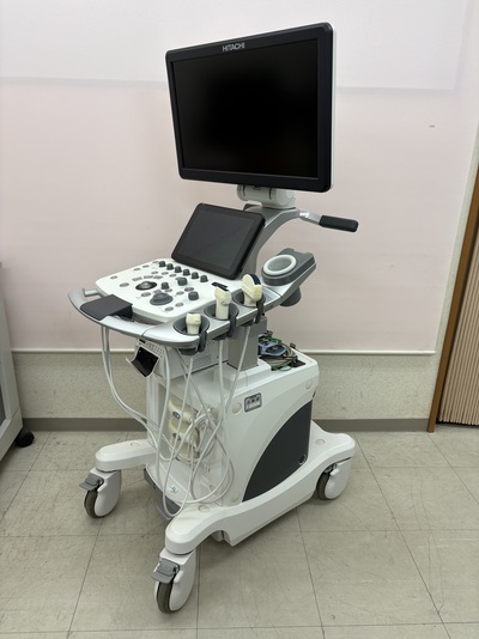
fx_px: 480
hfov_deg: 53.0
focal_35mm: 26
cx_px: 240
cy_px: 320
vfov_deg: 67.3
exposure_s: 1/120
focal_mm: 5.96
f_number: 1.6
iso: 40
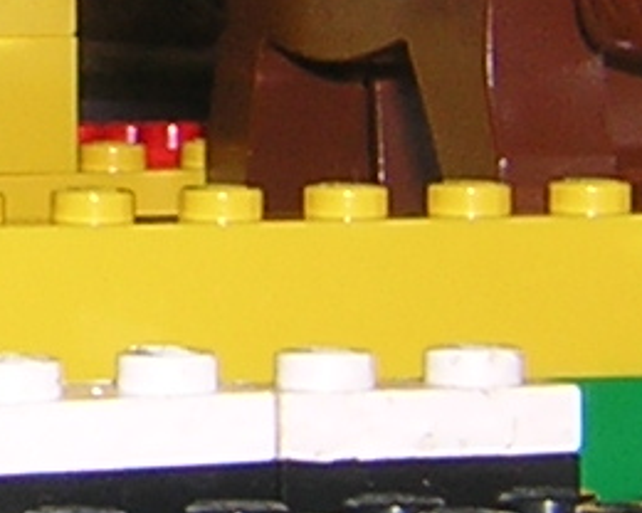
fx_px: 4104
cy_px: -249
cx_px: -272
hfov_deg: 8.8
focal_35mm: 216
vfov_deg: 7.1
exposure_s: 1/60.1
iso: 100
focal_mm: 4.7
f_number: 5.2
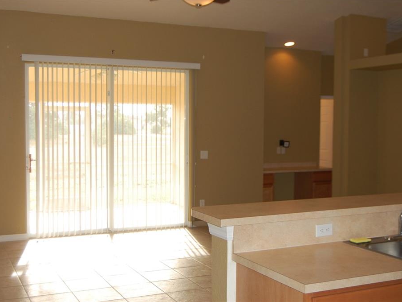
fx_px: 569
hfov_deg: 38.9
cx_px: 184
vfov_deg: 29.7
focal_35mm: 49
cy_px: 151
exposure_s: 1/125
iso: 400
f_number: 4.2
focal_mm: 30
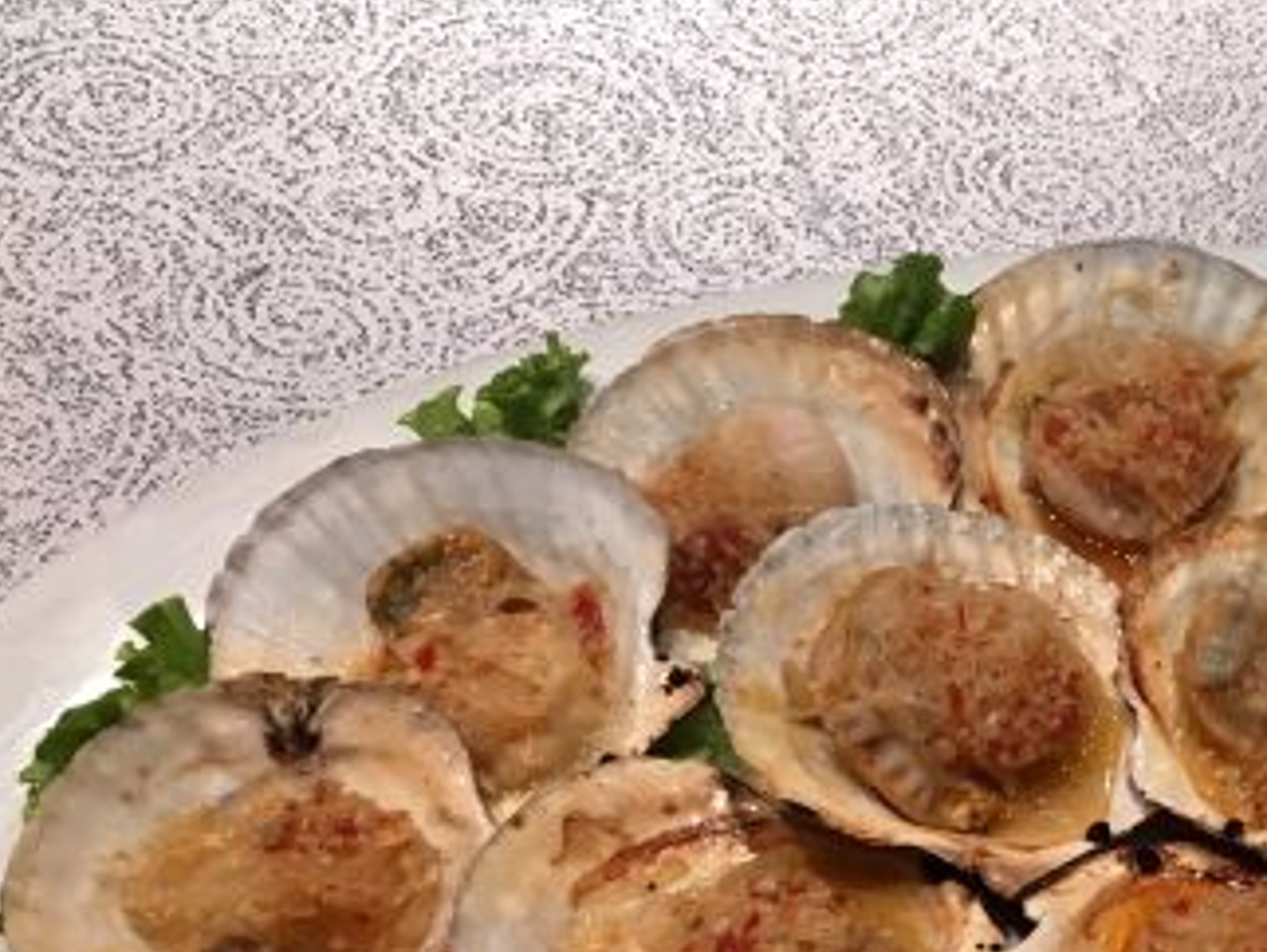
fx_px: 2308
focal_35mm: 63
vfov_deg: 22.6
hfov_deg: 29.0
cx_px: 1232
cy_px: 907
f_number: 2.2
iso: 50
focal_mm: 4.15
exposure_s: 1/33
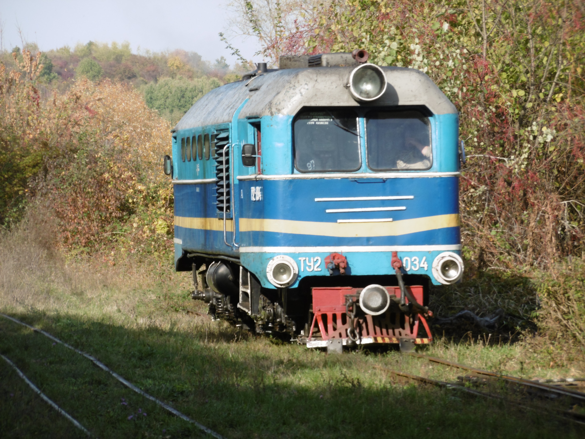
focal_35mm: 217
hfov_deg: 9.1
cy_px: 220
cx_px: 292
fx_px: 3667
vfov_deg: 6.8
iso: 100
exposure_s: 1/200
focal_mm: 38.8
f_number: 5.8
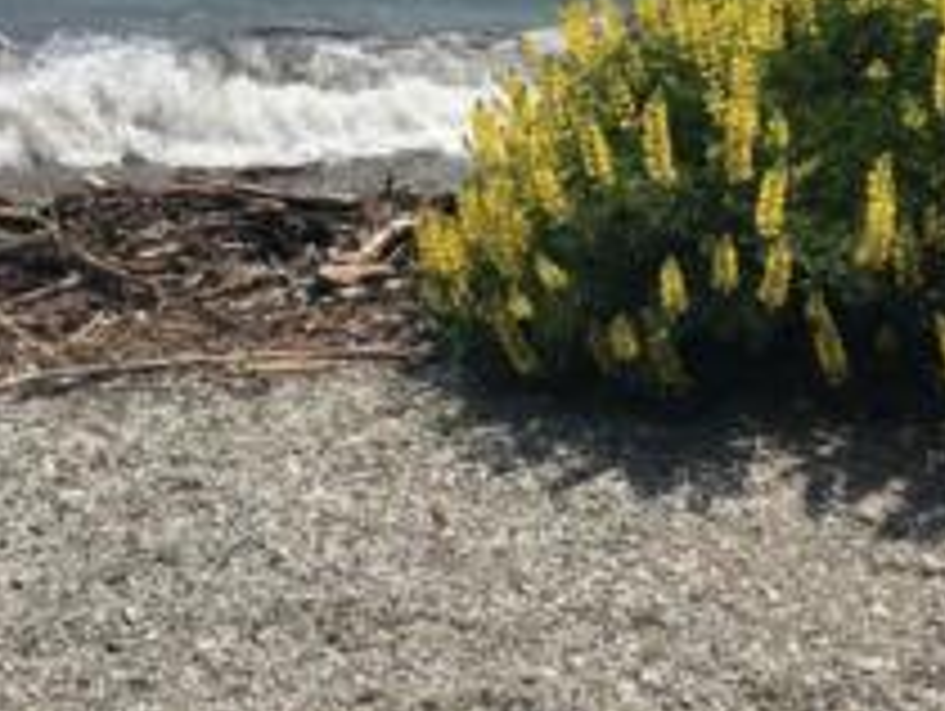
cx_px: 423
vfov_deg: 20.2
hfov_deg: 28.1
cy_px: -110
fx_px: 1886
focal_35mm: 69
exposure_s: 1/3077
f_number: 2.2
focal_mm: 4.15
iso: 25
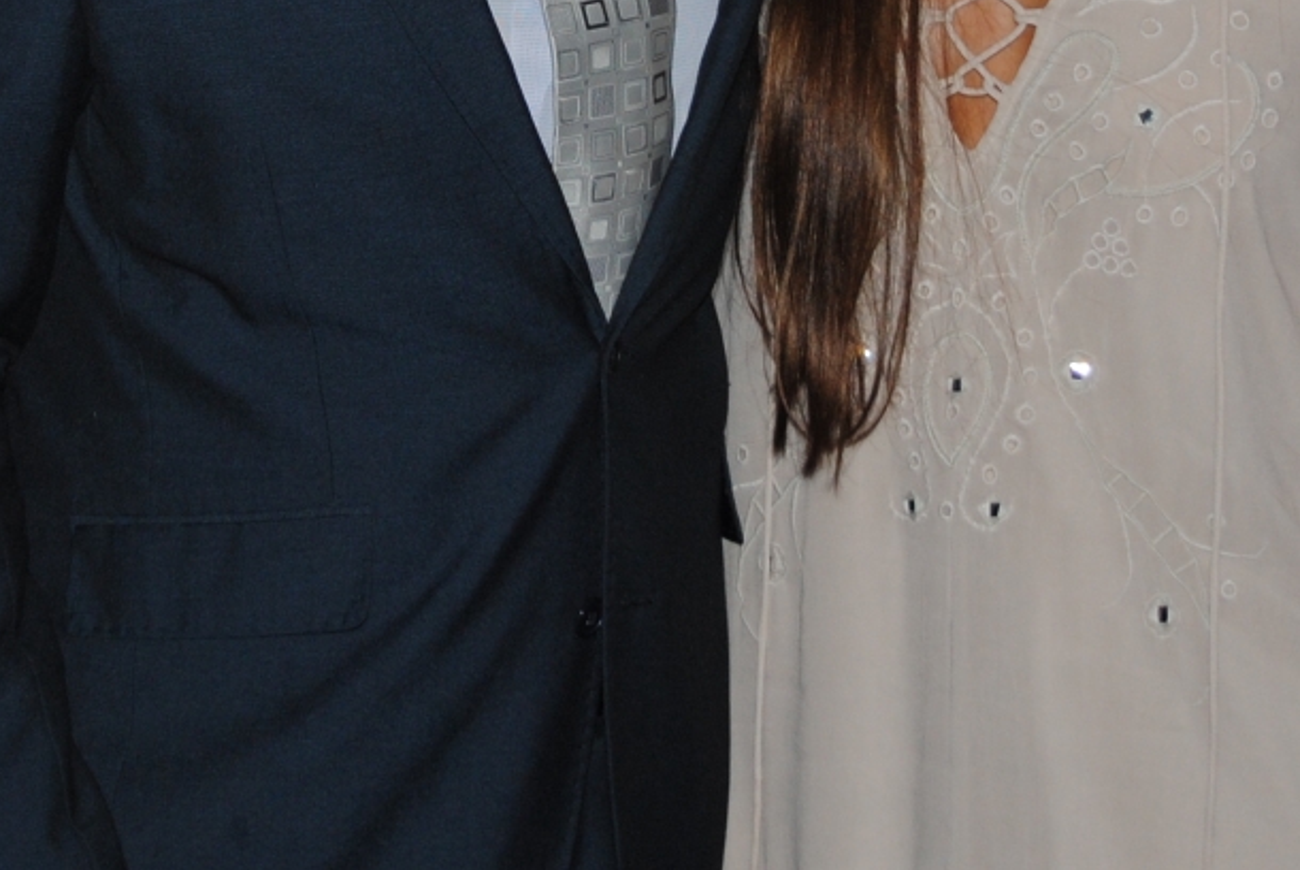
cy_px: -162
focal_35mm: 129
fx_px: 4648
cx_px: 546
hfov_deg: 15.9
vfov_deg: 10.5
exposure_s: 1/60
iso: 200
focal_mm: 27
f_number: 4
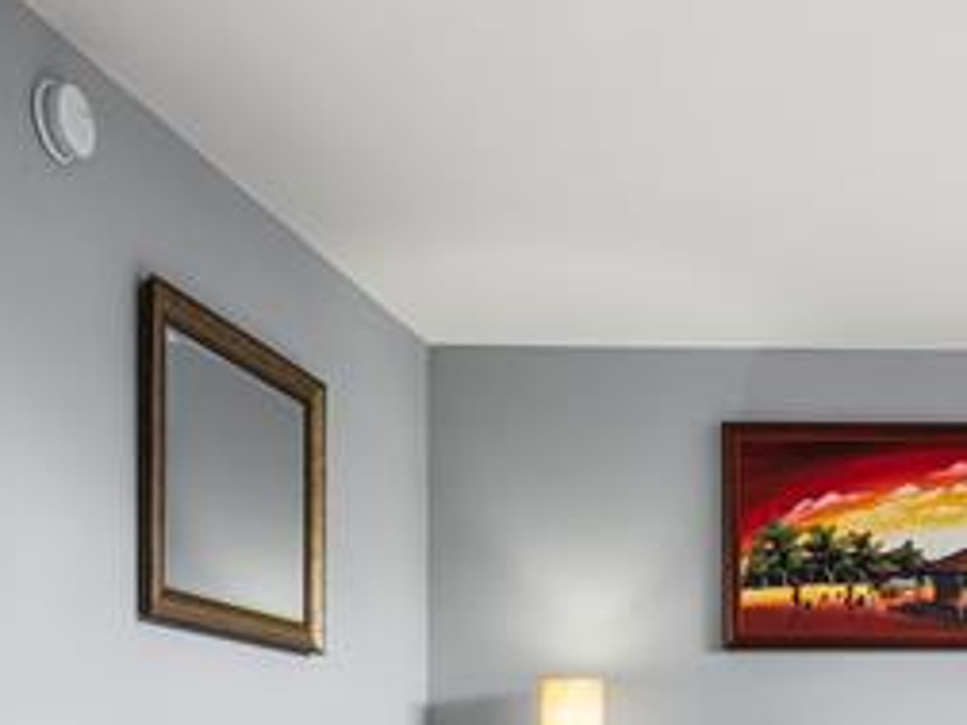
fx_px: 1620
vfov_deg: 23.8
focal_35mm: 58
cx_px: 998
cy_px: 773
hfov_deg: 30.5
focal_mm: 19
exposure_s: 1/1.25
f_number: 9
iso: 100
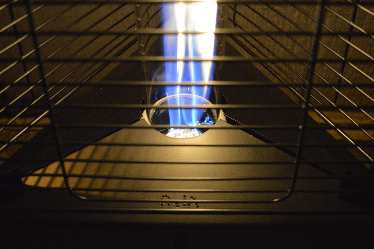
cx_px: 187
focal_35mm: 36
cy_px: 124
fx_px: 374
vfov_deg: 36.8
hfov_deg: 53.2
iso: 3200
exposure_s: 1/40
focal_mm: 24
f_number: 4
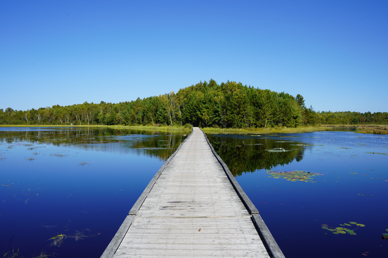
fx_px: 302
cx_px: 194
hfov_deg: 65.5
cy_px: 129
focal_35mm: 28
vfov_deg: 46.4
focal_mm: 28
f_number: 10
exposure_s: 1/160
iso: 100
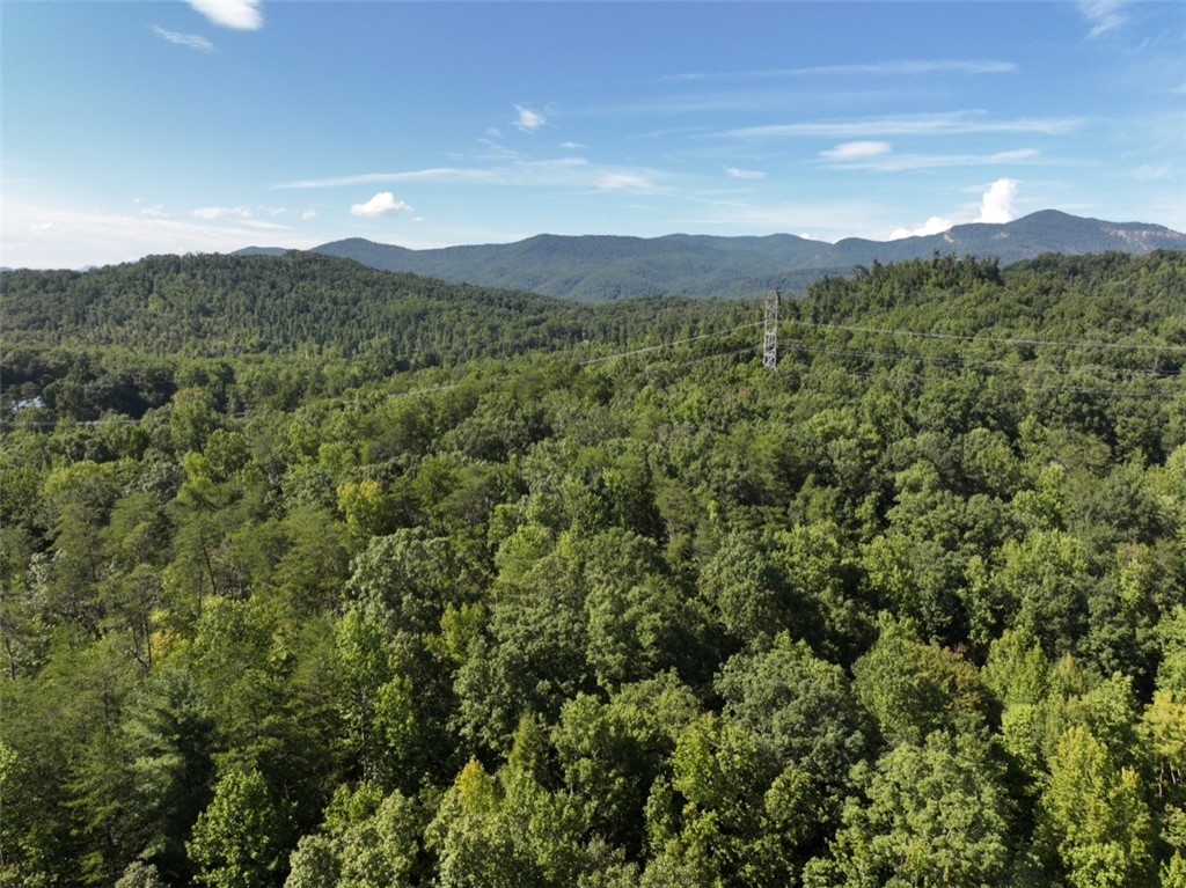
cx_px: 593
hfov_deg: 71.6
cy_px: 444
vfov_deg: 56.8
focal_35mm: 24
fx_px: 822
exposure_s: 1/200
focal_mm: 12.29
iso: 110
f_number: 2.8
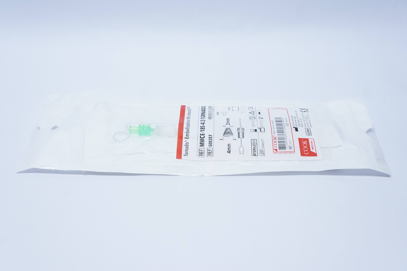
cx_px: 204
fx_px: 440
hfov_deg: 49.6
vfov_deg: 34.1
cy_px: 136
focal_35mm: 39
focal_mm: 26
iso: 800
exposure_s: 1/60
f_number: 6.3
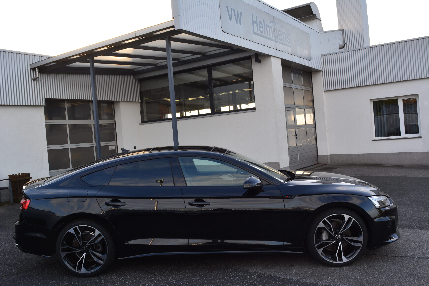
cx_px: 214
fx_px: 411
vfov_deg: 38.4
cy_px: 143
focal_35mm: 34
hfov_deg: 55.1
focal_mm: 23
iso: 220
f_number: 10
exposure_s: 1/60
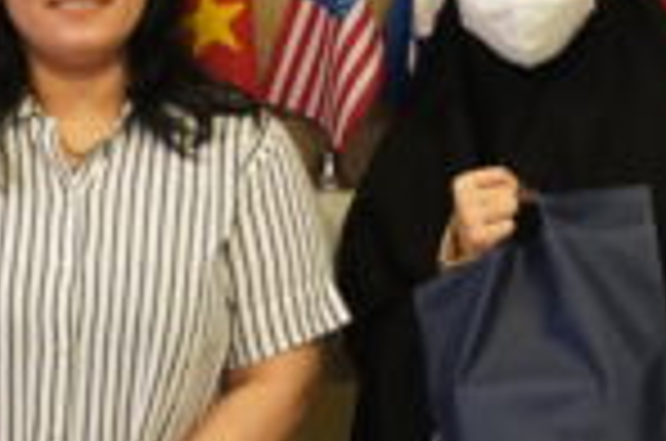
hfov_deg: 10.1
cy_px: -27
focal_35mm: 203
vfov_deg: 6.7
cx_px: 14
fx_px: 3747
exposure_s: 1/40
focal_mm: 26
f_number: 4
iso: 1600
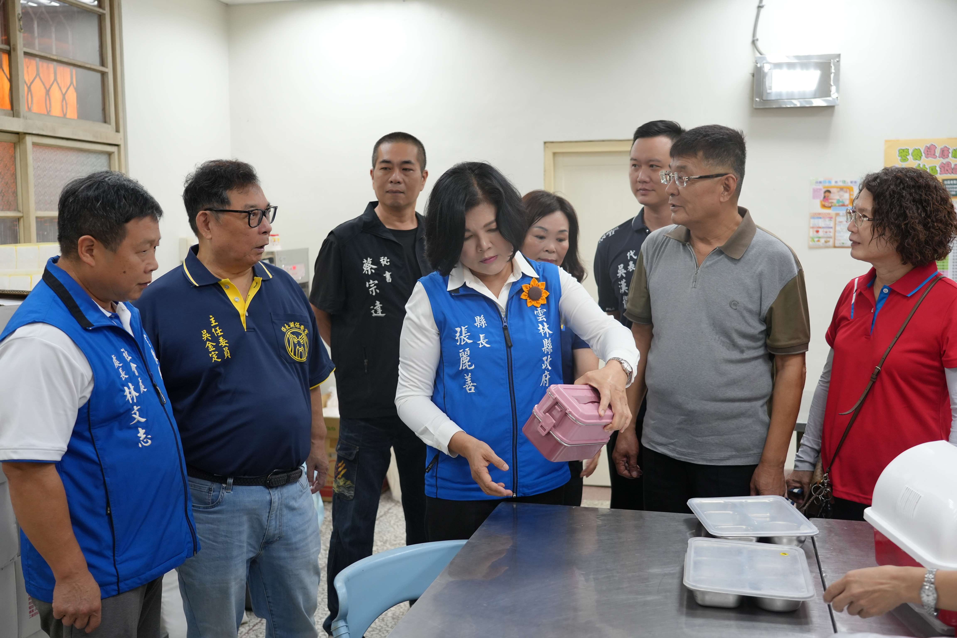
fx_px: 1010
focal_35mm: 38
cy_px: 319
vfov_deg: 35.1
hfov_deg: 50.7
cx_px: 478
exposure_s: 1/160
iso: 1250
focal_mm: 38
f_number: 4
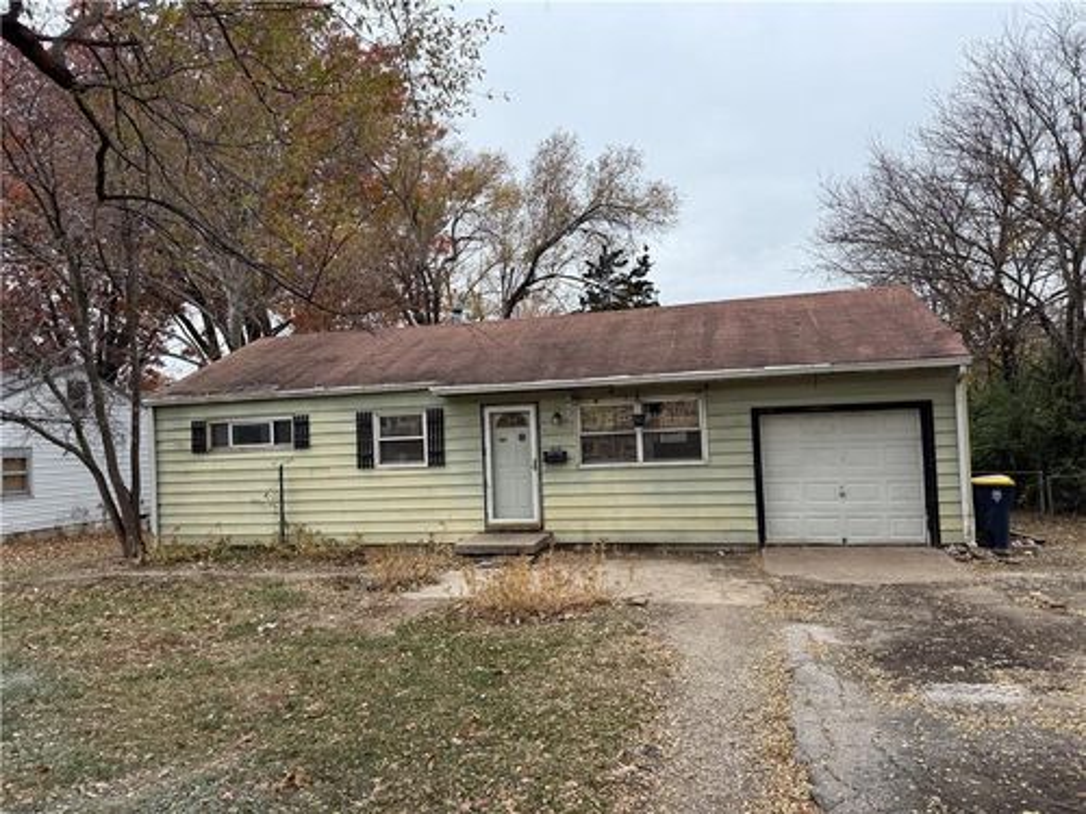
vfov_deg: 56.8
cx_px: 543
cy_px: 407
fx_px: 753
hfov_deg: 71.6
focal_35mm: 24
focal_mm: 6.76
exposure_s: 1/805
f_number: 1.78
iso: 80
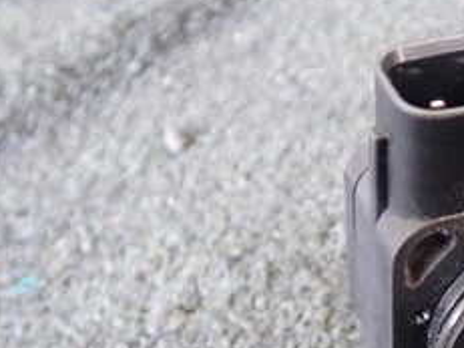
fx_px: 1045
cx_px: 593
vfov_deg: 18.5
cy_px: 328
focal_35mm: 78
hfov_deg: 22.5
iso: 640
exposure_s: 1/30
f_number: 2.3
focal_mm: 5.4
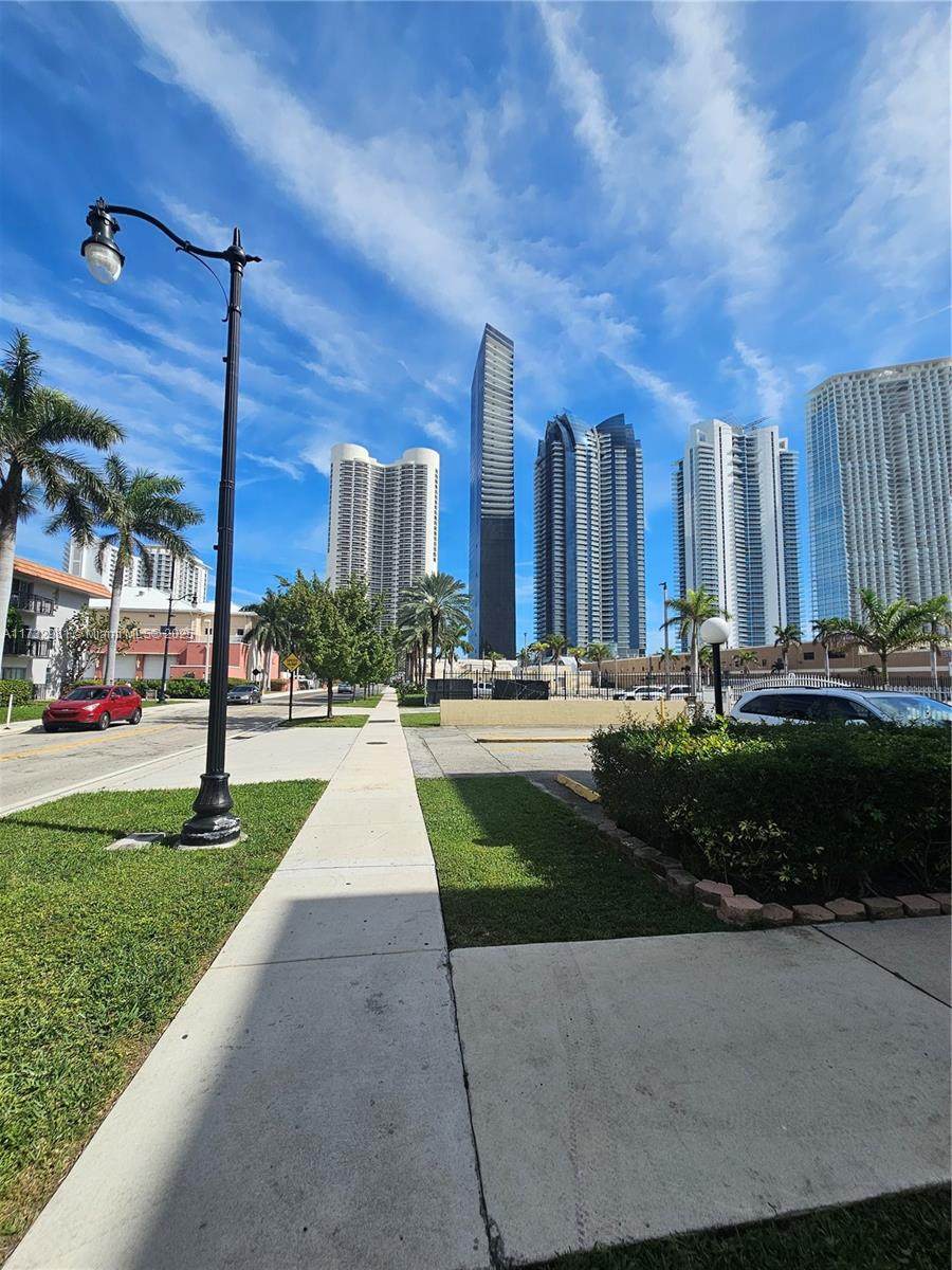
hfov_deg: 89.9
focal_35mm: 13
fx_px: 477
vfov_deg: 106.2
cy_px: 635
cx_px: 476
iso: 50
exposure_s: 1/3390
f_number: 2.2
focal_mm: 2.2
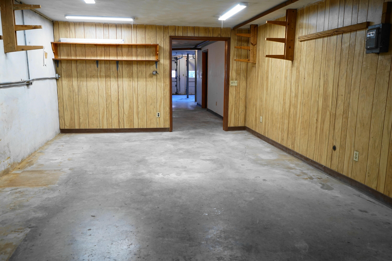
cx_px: 196
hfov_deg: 65.5
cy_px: 130
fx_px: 305
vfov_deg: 46.4
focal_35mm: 28
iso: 1000
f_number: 8
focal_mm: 28
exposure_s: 1/25
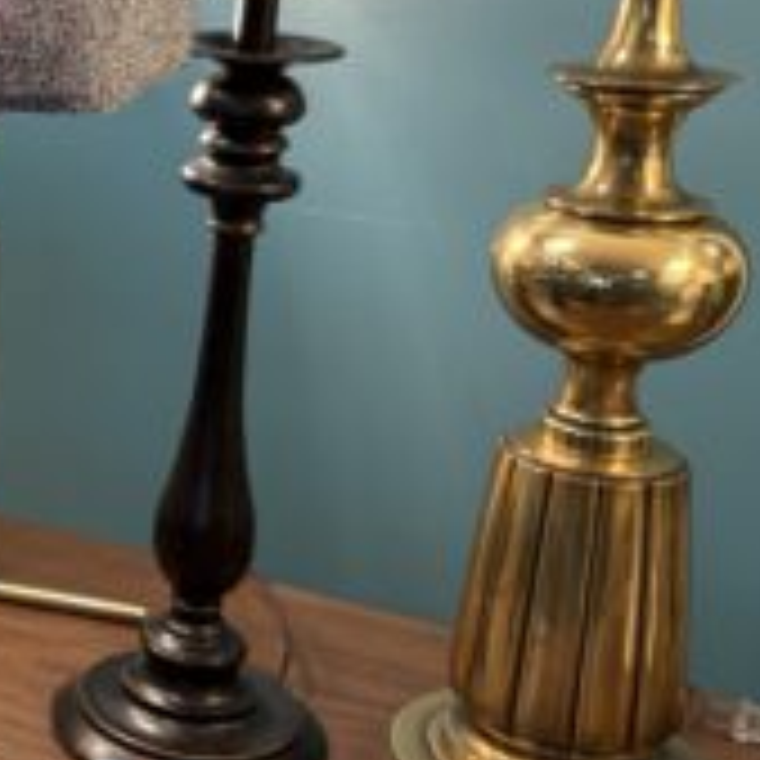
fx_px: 1689
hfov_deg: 22.0
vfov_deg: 25.2
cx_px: -310
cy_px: 236
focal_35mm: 68
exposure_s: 1/60
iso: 125
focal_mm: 5.96
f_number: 1.6
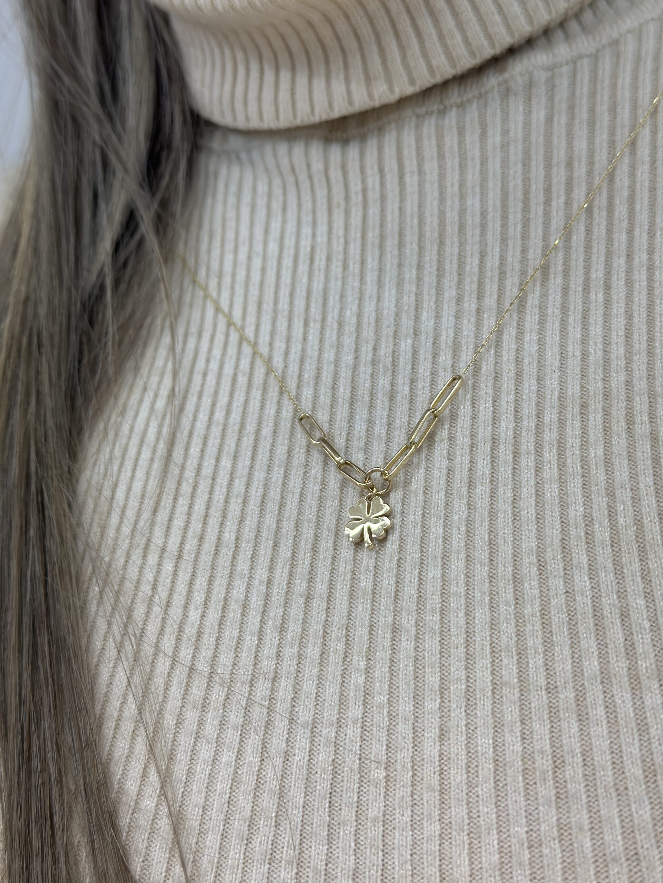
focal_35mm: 48
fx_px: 1226
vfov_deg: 39.7
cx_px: 332
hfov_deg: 30.3
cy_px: 442
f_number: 1.78
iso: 80
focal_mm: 6.86
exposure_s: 1/719
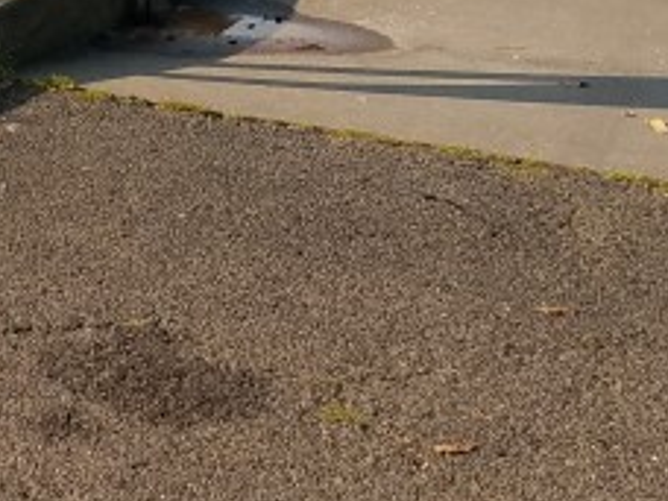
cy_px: -398
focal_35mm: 117
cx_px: 18
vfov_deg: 11.7
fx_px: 2258
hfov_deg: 16.5
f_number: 1.7
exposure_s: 1/1532
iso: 40
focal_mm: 4.2
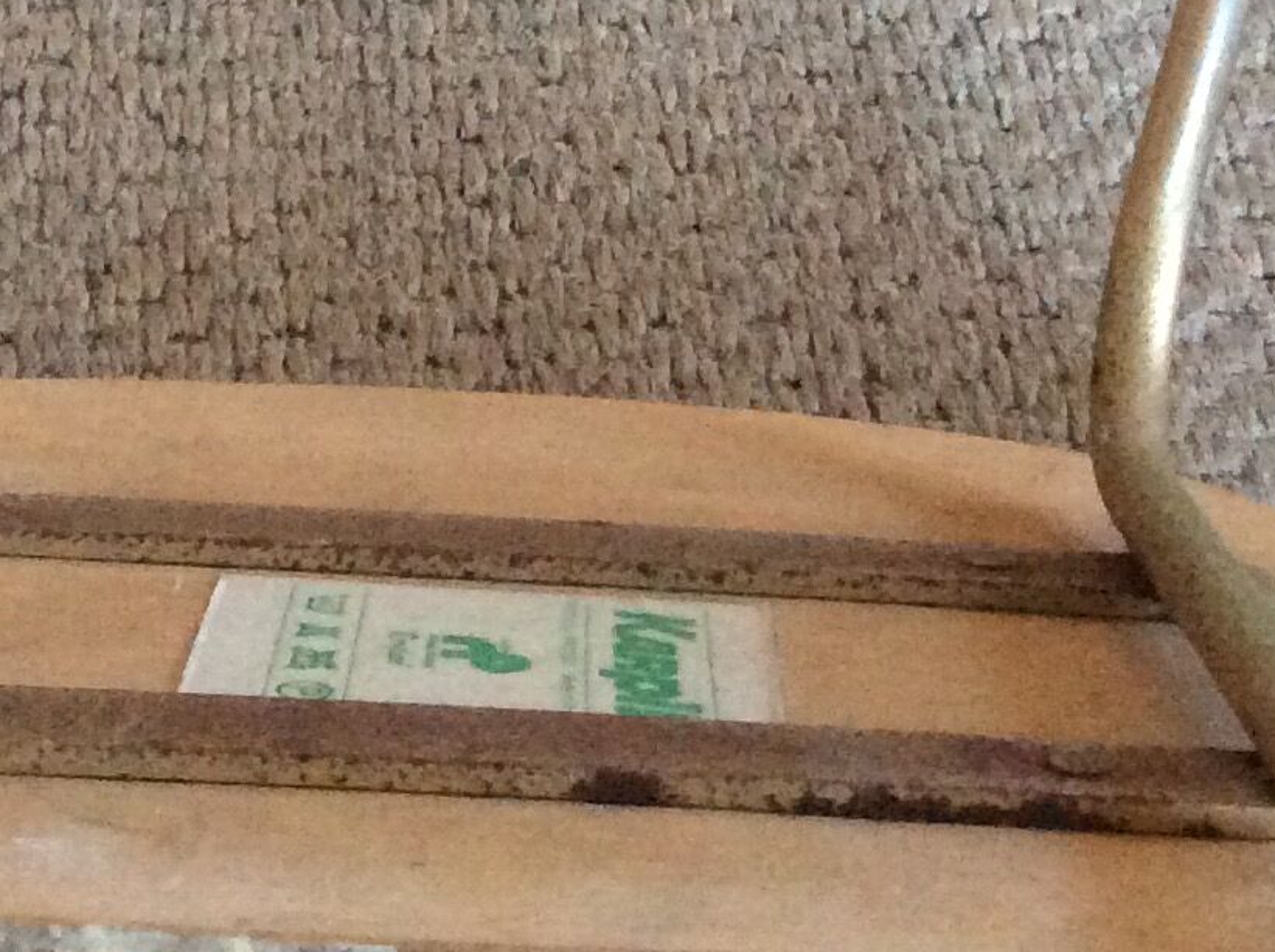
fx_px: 3714
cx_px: 547
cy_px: -154
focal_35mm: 101
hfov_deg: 19.5
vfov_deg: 14.2
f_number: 2.4
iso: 320
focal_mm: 3.3
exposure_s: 1/20
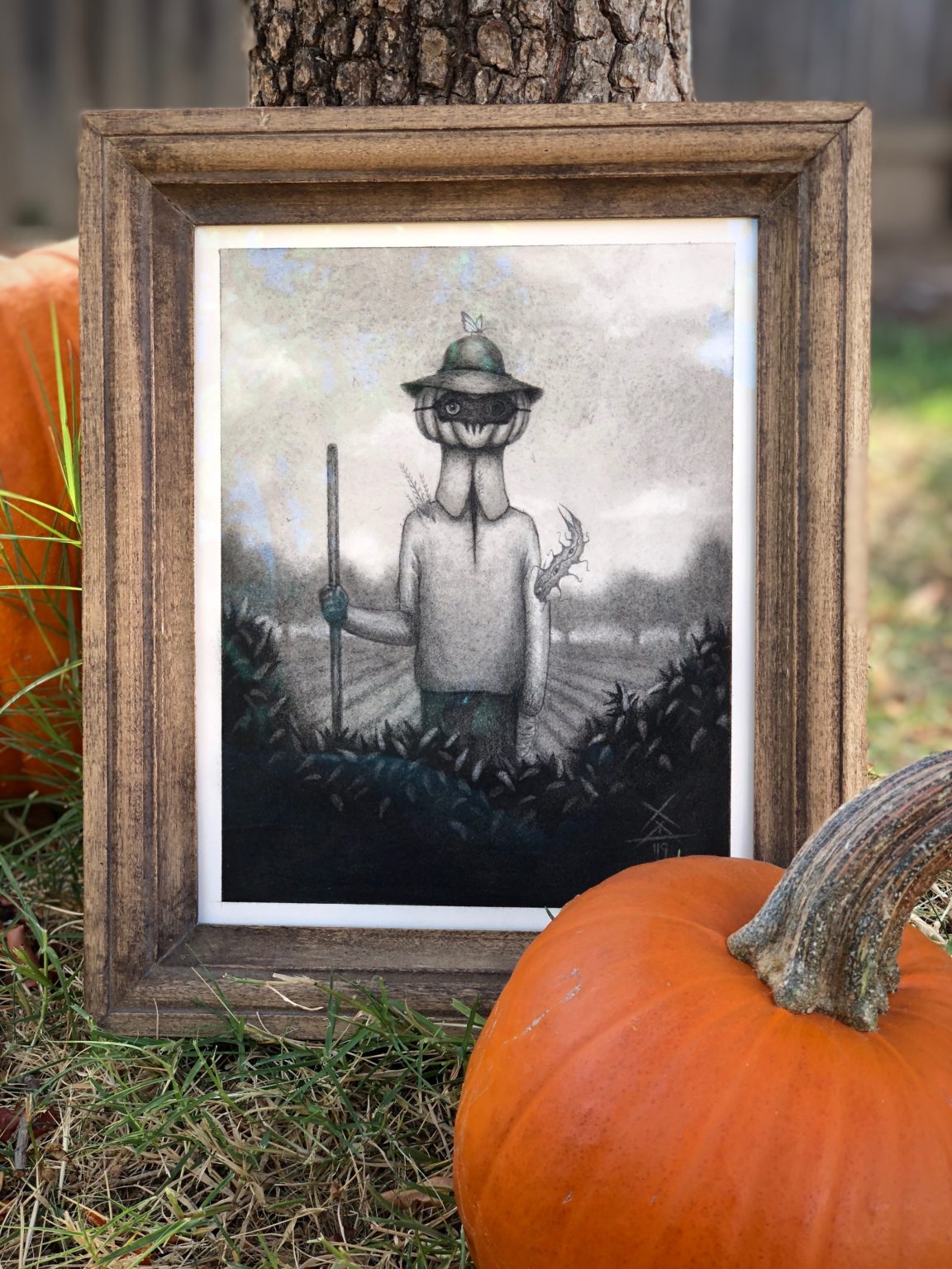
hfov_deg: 28.0
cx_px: 476
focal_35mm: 52
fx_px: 1907
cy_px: 634
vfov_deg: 36.8
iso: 16
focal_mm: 6
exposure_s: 1/126
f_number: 2.4
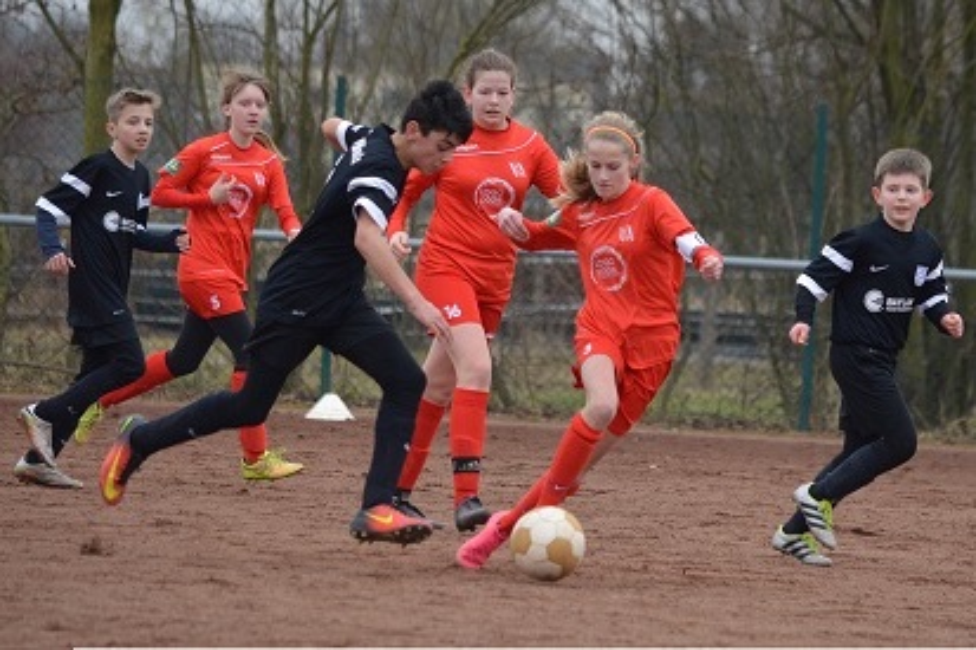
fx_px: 8536
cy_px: 325
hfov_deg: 6.5
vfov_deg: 4.4
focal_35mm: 315
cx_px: 488
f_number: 5.3
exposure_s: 1/1000
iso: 800
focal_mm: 210
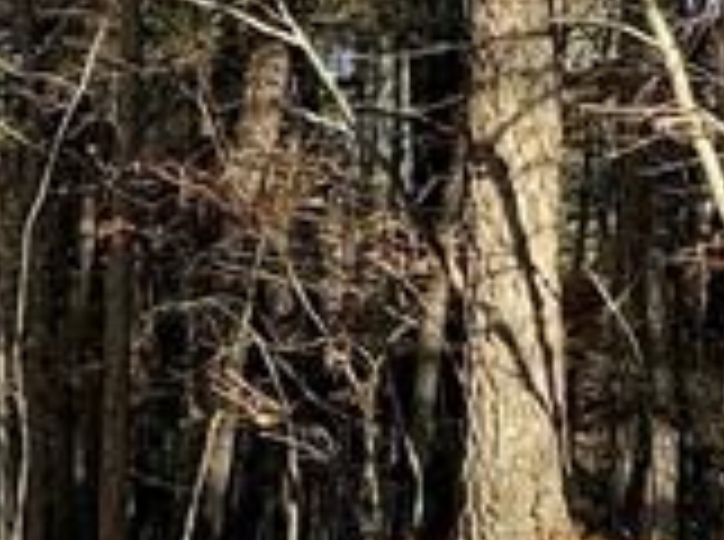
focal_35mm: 153
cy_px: 414
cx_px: -1520
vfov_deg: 9.6
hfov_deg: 9.6
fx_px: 3193
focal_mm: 6.76
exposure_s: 1/504
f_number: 1.78
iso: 80
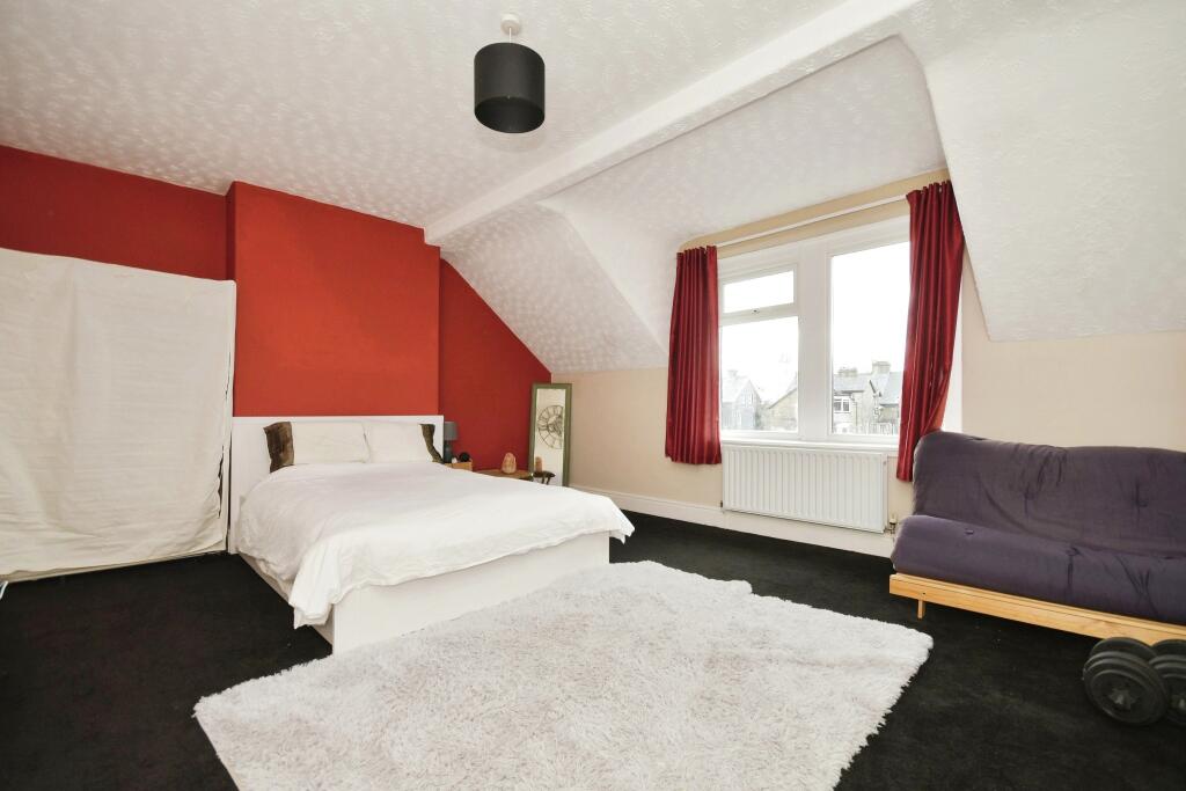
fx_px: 494
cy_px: 396
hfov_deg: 100.4
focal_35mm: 15
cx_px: 593
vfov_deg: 77.3
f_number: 8
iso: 400
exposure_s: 1/60
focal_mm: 10
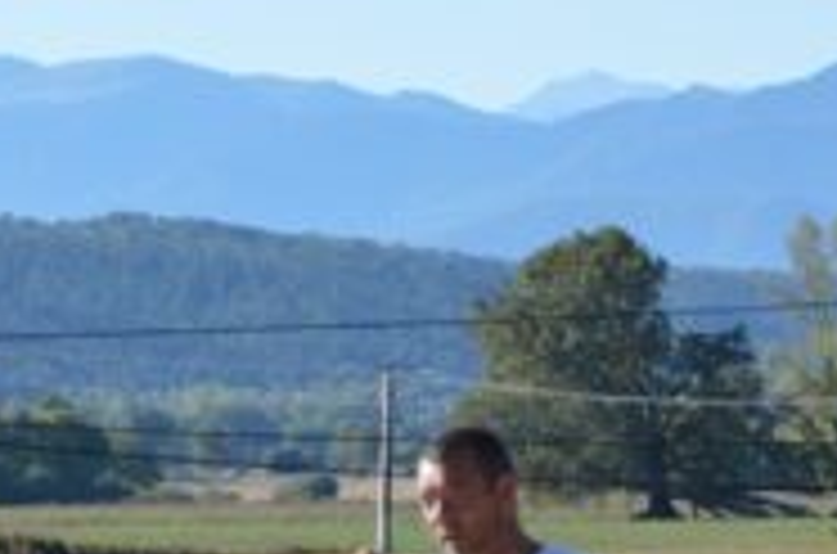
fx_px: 9578
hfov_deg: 5.0
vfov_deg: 3.3
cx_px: 86
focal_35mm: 413
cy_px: 520
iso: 100
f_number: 8
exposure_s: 1/250
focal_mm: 80
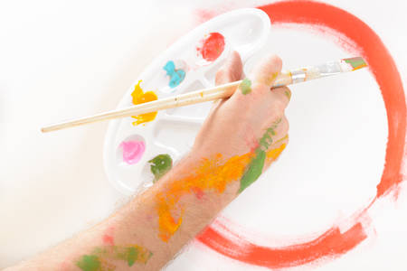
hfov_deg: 15.2
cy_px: 136
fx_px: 1526
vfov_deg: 10.2
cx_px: 204
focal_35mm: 135
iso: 160
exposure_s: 1/200
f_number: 6.3
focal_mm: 135
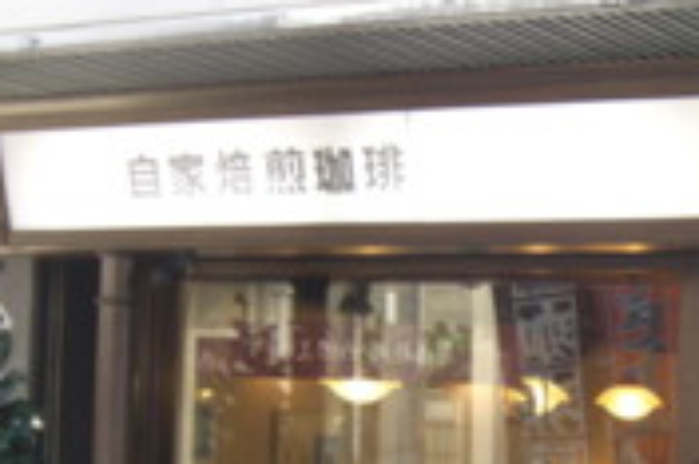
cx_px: 663
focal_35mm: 99
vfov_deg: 13.6
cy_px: 440
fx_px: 1920
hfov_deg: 20.1
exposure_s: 1/60
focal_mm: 7.9
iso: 200
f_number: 2.8
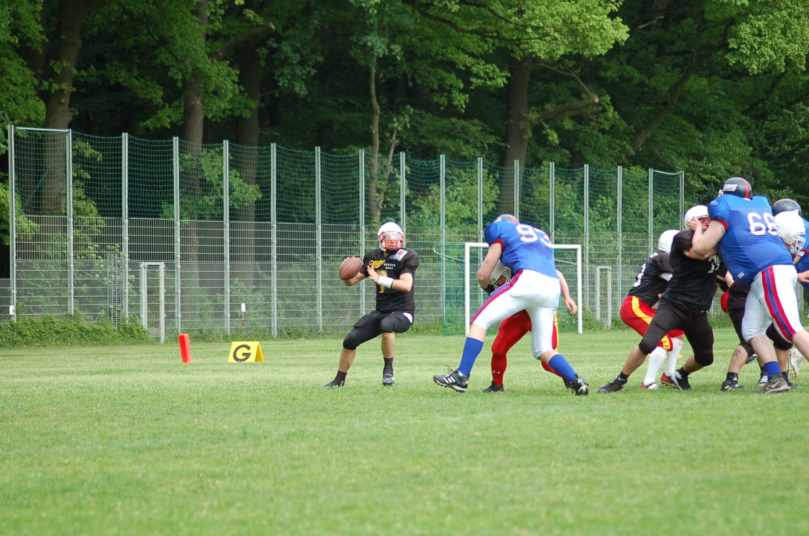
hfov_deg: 11.4
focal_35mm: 180
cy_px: 268
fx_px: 4037
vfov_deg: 7.6
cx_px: 404
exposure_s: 1/800
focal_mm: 120
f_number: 4.2
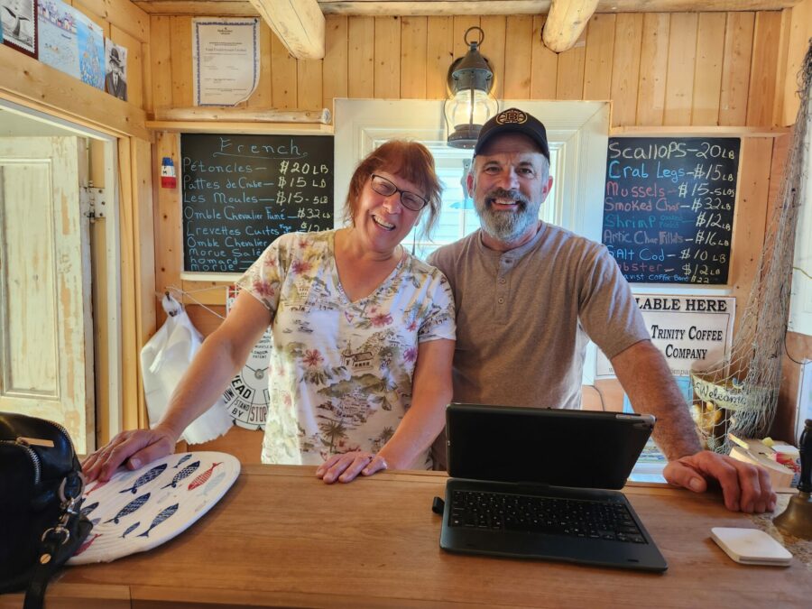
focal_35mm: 23
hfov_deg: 73.9
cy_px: 304
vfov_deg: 58.9
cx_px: 406
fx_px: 540
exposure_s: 1/120
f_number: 1.8
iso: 200
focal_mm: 5.4
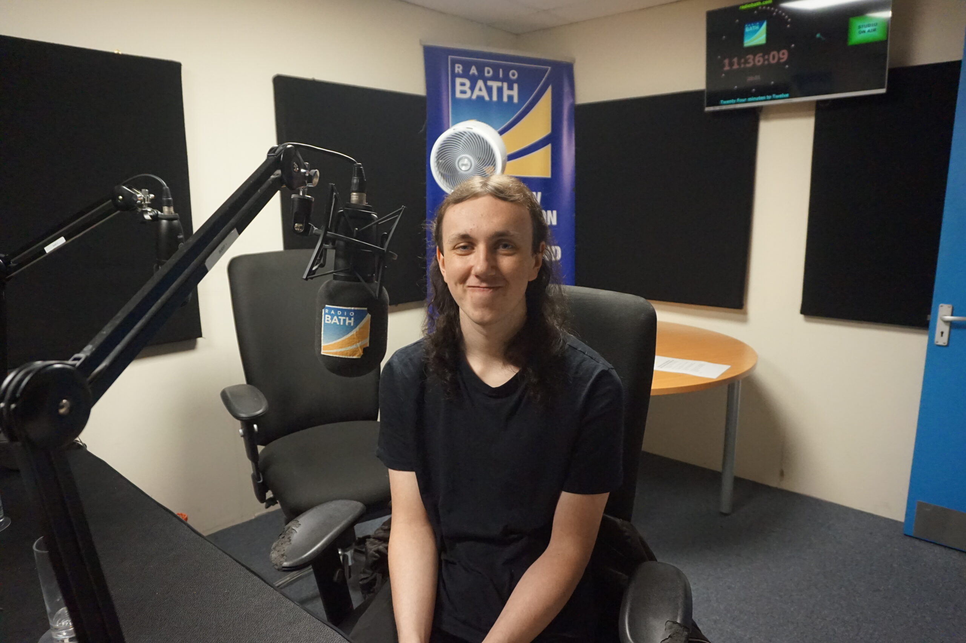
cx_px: 483
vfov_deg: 53.1
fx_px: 644
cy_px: 322
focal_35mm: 24
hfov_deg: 73.8
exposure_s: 1/160
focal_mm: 16
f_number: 4
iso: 3200
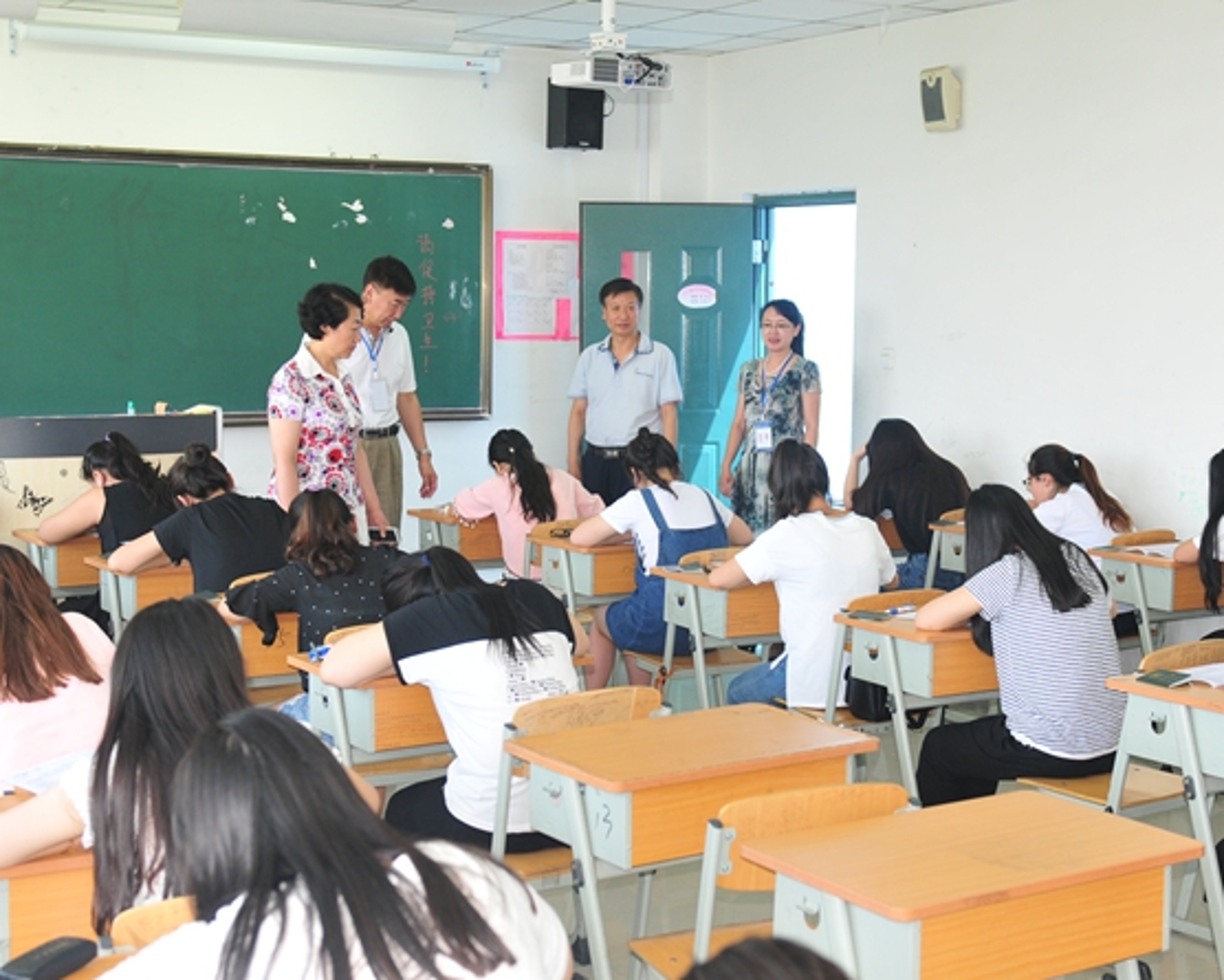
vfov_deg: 27.6
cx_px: 665
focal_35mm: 55
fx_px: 1993
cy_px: 496
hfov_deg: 34.1
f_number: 4
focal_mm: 32
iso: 360
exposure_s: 1/100
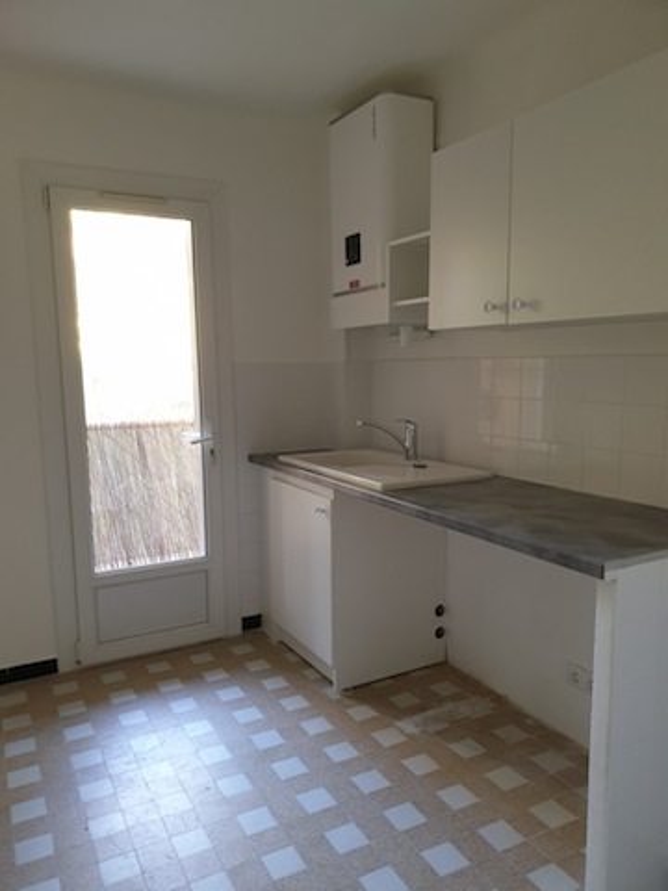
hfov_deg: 53.1
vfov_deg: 67.3
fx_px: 669
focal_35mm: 26
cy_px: 446
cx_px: 334
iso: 250
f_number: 2.4
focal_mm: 4.3
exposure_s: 1/30
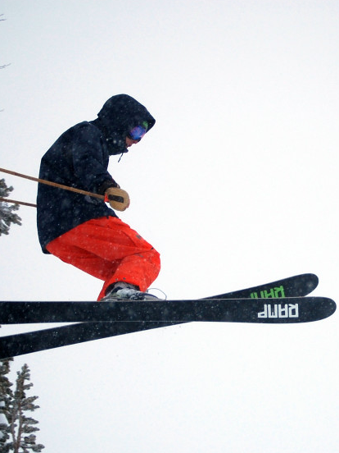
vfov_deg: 13.4
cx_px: 257
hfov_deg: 10.1
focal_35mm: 147
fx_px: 1918
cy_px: 273
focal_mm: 55
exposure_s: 1/1000
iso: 220
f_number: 4
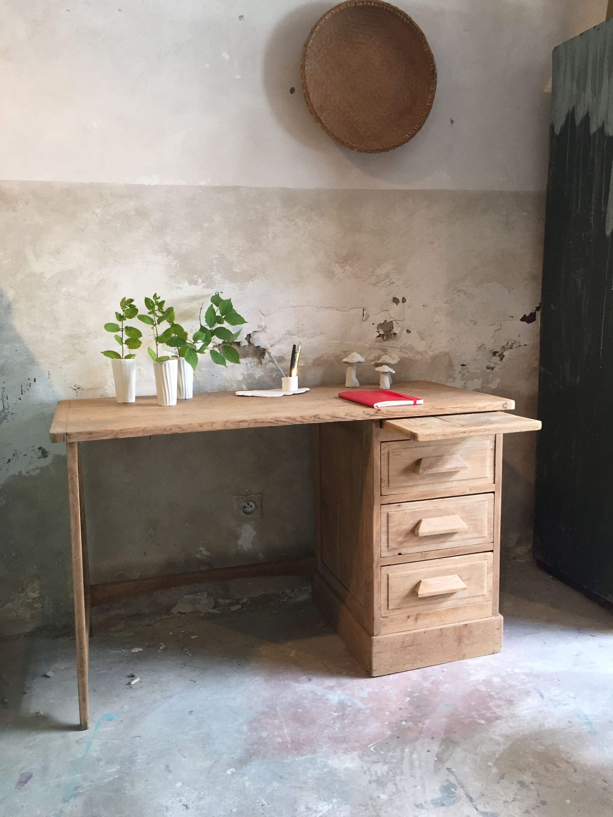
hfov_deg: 48.2
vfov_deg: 61.7
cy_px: 408
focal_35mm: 29
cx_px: 306
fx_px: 685
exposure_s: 1/33
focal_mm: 4.15
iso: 125
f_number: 2.2
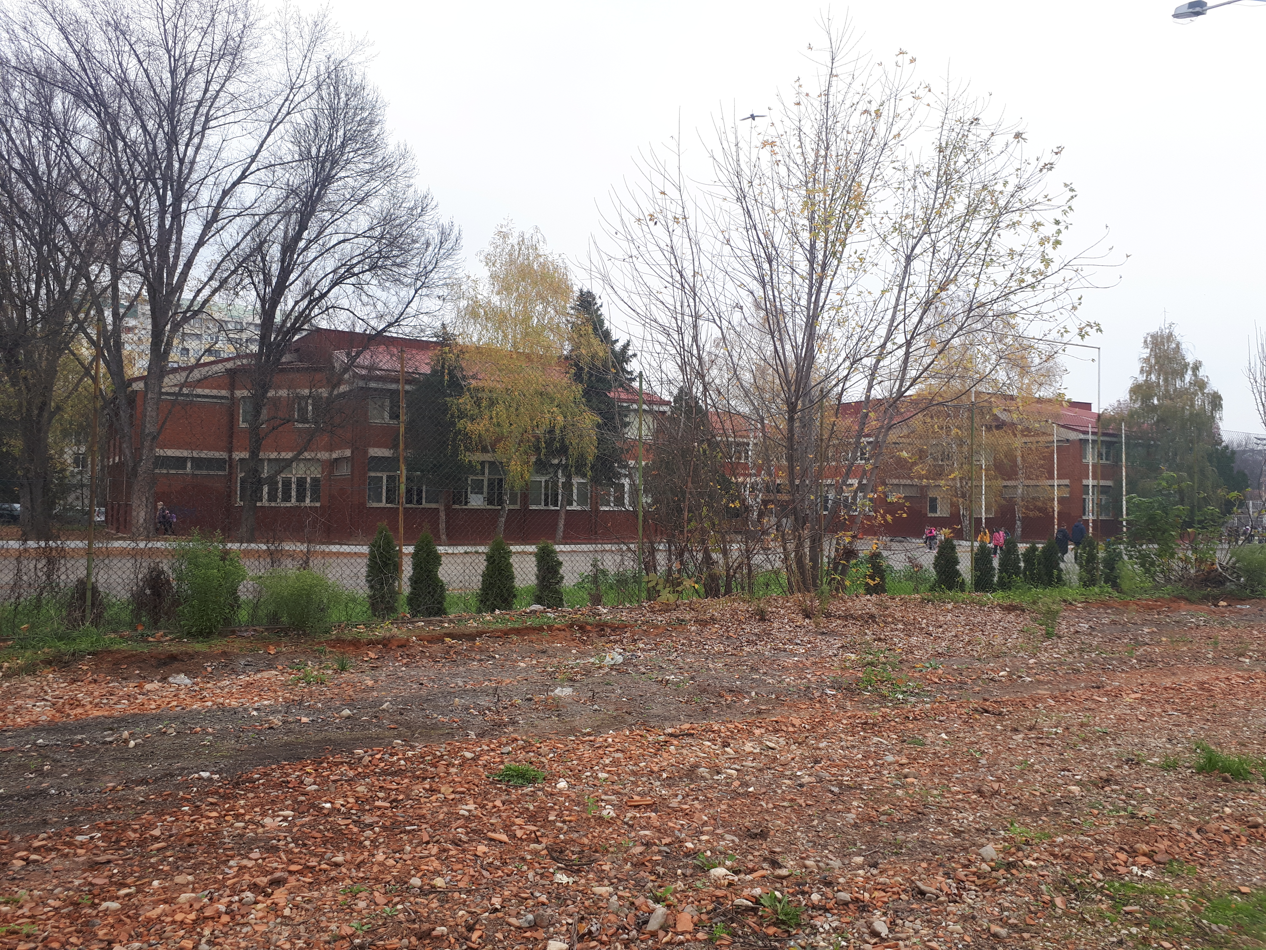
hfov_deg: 65.3
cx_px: 633
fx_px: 987
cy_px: 475
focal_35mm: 27
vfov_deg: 51.4
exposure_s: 1/208
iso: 40
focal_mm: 3.6
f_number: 1.9
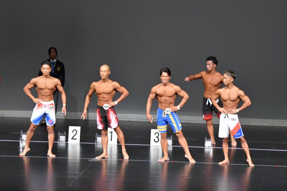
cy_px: 96
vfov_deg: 6.8
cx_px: 144
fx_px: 1610
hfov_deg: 10.2
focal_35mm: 202
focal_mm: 135
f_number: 5.6
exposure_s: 1/400
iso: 5000
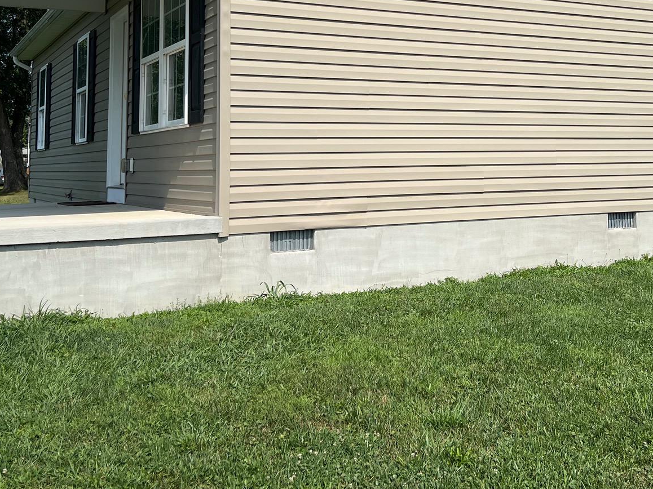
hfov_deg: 40.7
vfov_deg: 30.4
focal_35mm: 46
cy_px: 68
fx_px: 868
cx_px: 434
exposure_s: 1/6579
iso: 50
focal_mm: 5.7
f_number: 1.5
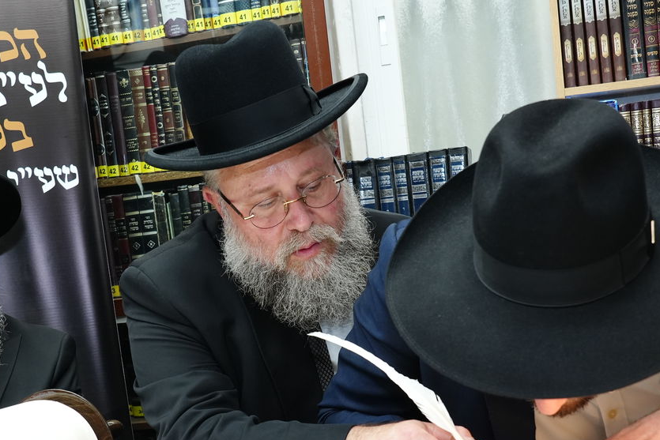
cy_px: 331
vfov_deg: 23.5
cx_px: 281
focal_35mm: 57
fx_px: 1045
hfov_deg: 35.0
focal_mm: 34
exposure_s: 1/100
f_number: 7.1
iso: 1600
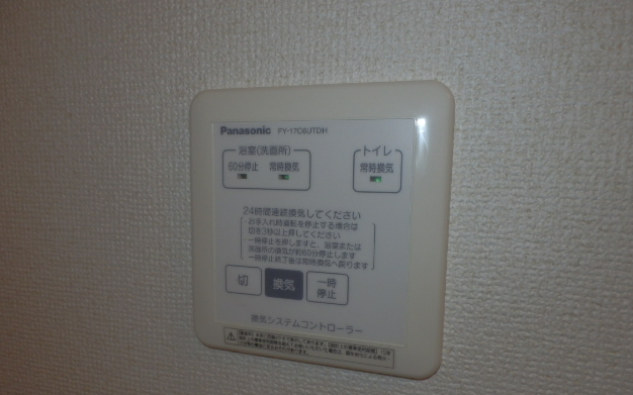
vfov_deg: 47.4
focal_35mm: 26
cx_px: 323
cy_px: 230
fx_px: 448
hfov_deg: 70.4
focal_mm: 4.2
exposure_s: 1/30
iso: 200
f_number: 7.9
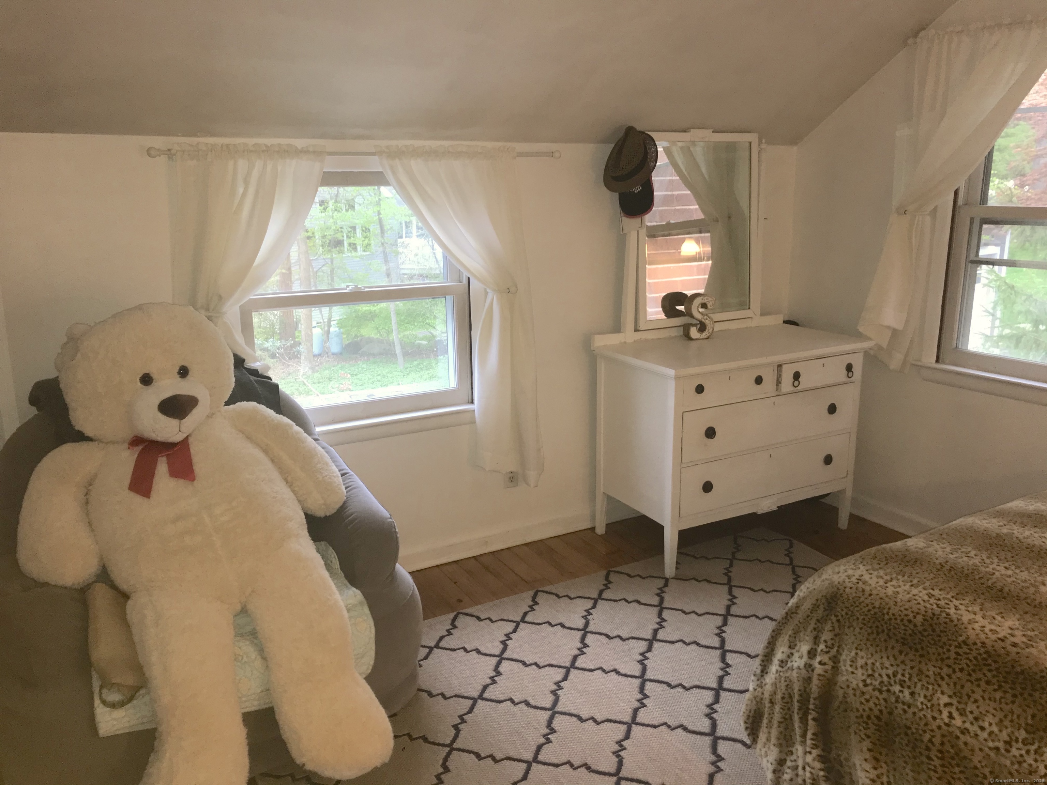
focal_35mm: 28
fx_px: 847
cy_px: 392
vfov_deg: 49.7
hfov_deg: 63.4
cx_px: 524
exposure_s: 1/30
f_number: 1.8
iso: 40
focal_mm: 3.99
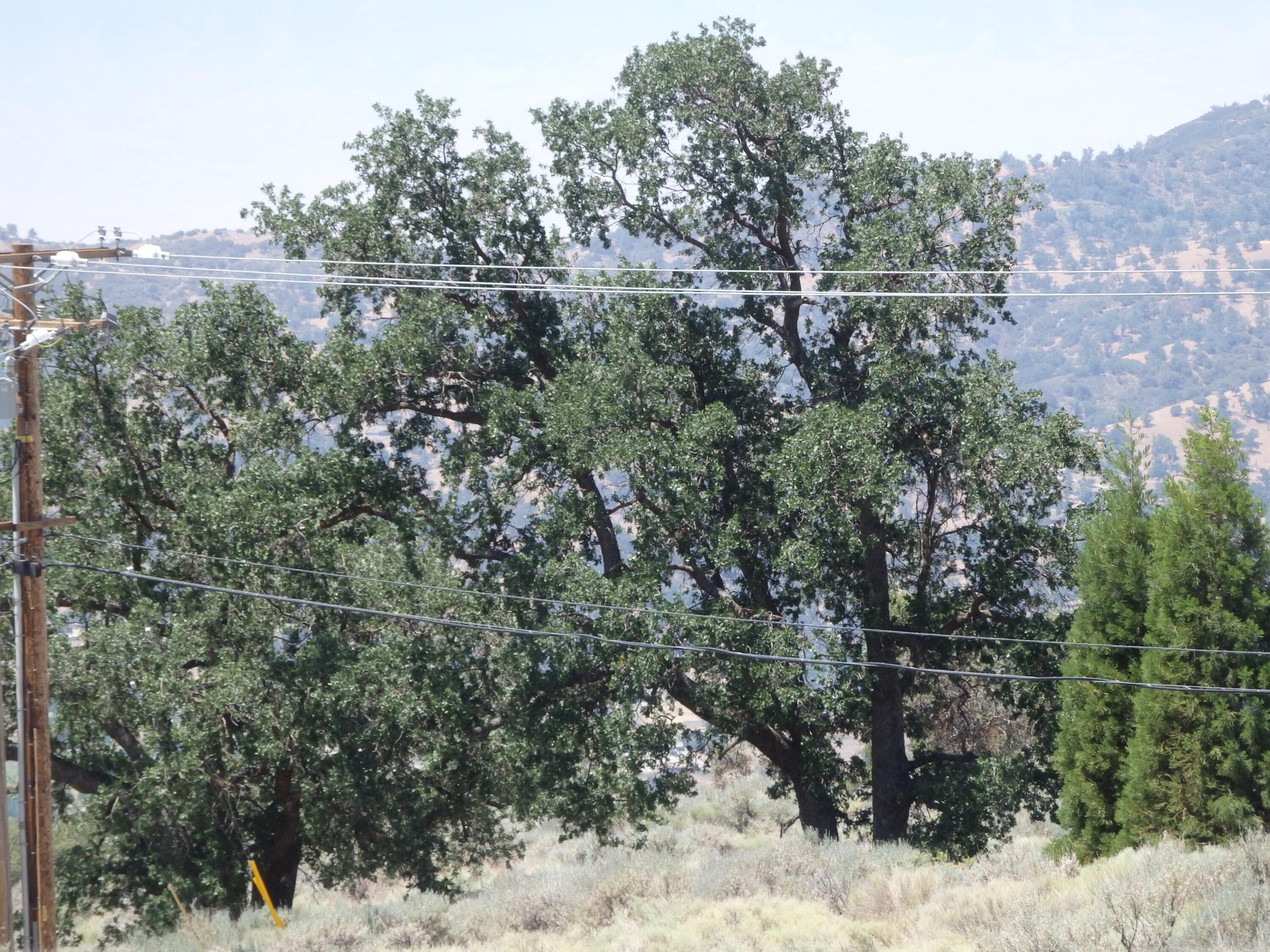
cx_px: 635
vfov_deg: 8.8
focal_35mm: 169
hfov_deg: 11.7
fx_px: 6200
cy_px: 476
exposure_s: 1/200
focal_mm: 30.2
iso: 100
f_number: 5.7
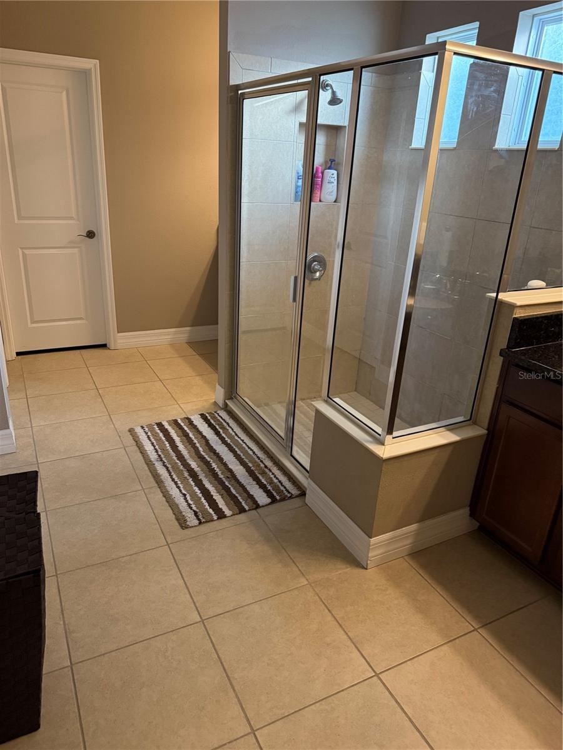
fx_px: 520
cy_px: 375
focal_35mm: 24
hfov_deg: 56.8
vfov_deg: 71.6
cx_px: 282
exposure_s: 1/120
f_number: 1.78
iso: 400
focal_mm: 6.76
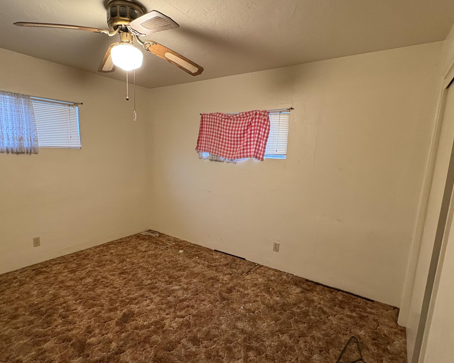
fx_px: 255
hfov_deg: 82.9
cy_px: 193
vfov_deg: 70.8
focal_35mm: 19
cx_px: 200
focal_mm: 2.22
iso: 400
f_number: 2.2
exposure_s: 1/60
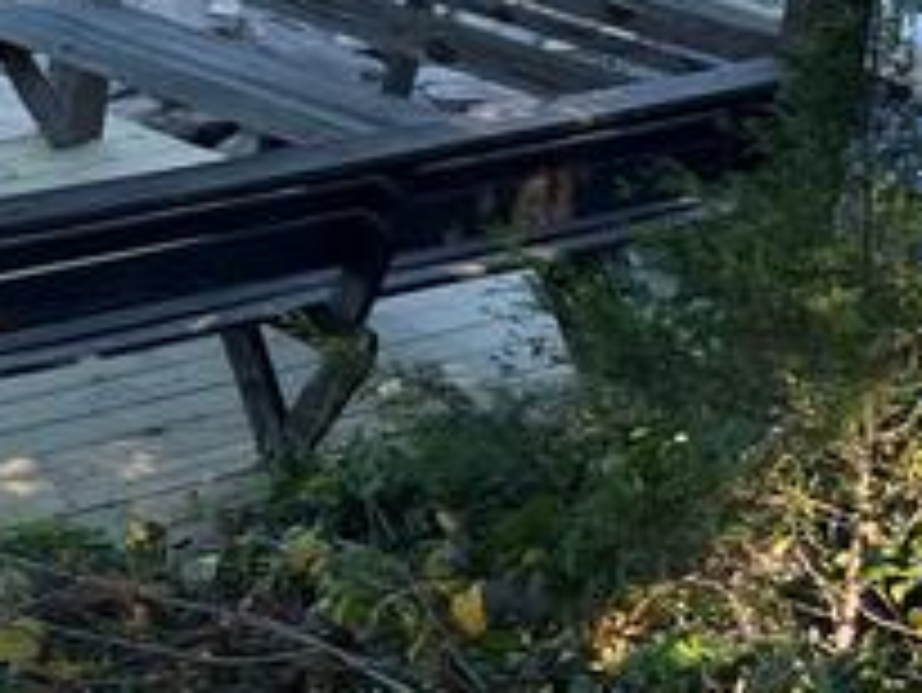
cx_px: -953
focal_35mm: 130
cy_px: 333
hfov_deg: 13.0
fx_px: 3465
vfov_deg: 11.4
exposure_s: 1/748
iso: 50
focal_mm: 5.7
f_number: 1.5
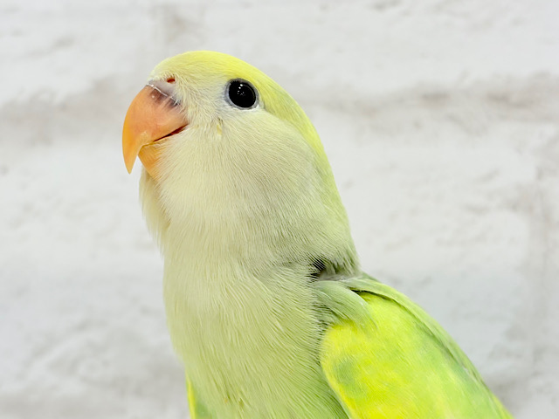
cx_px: 280
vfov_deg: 28.0
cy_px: 210
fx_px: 840
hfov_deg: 36.8
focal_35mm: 52
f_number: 1.6
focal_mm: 5.96
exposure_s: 1/100
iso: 80
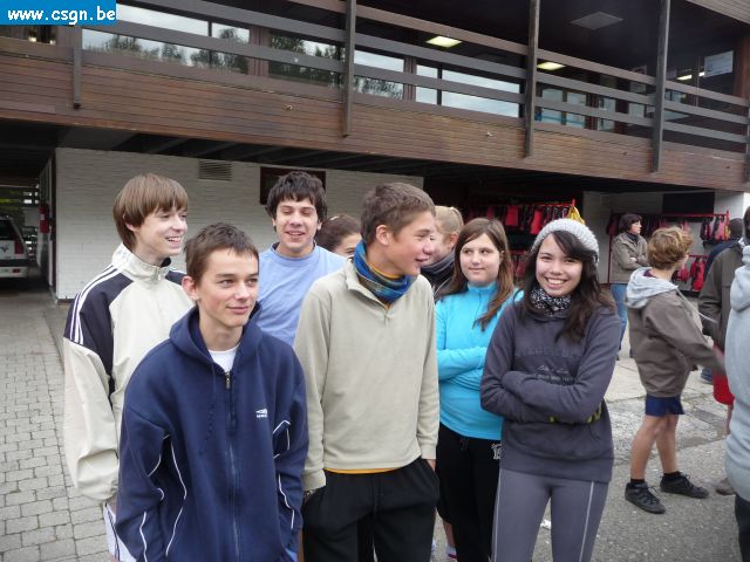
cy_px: 281
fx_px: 607
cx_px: 375
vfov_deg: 49.7
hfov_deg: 63.4
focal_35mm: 28
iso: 100
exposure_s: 1/60
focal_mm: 4.7
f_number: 3.3
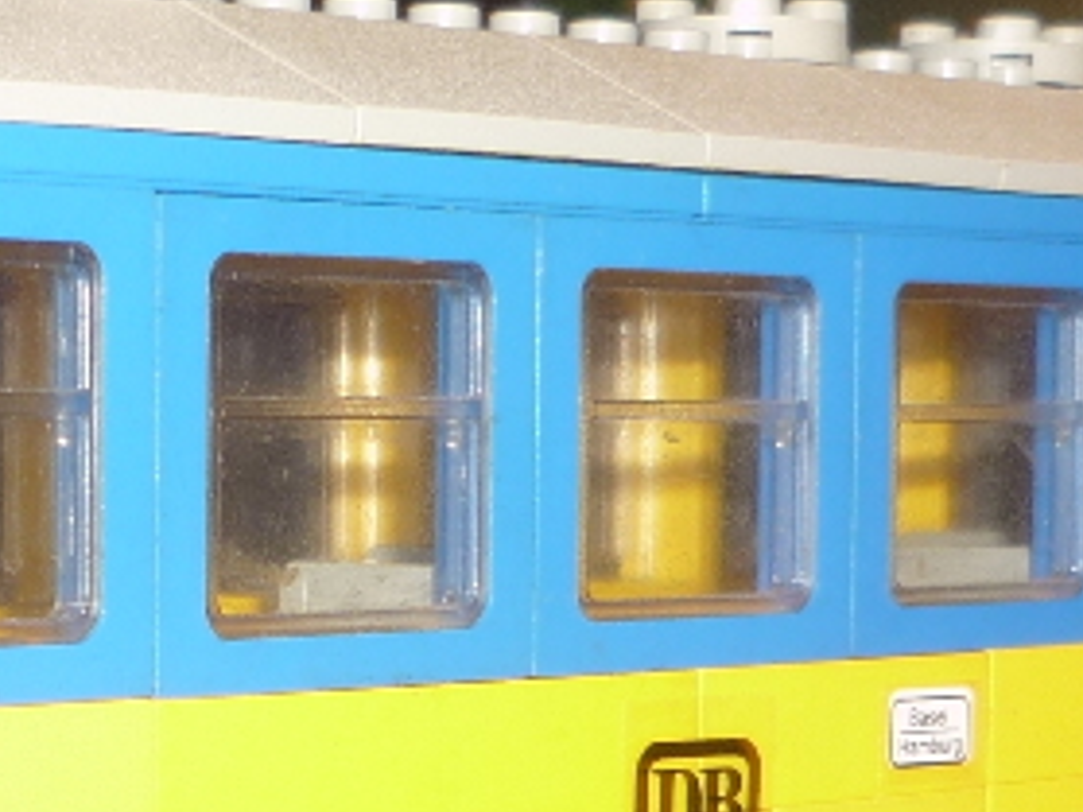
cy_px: 660
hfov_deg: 16.1
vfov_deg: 12.2
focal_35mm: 121
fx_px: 3784
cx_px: 113
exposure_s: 1/8
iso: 100
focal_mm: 5.5
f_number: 2.8
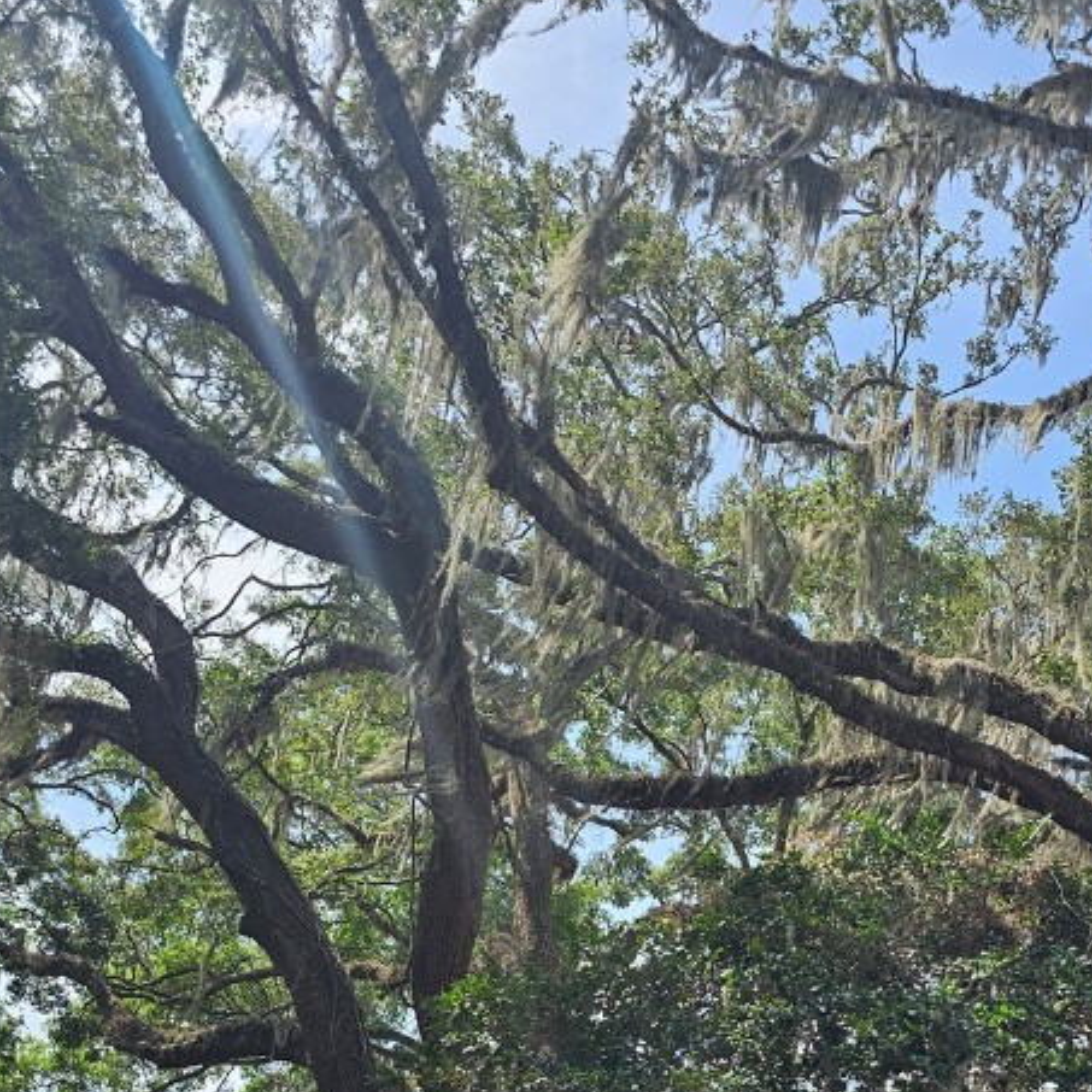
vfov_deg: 35.4
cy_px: 897
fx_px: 1642
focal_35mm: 46
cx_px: 781
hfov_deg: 36.2
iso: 10
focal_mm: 6.3
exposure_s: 1/313
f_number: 1.7
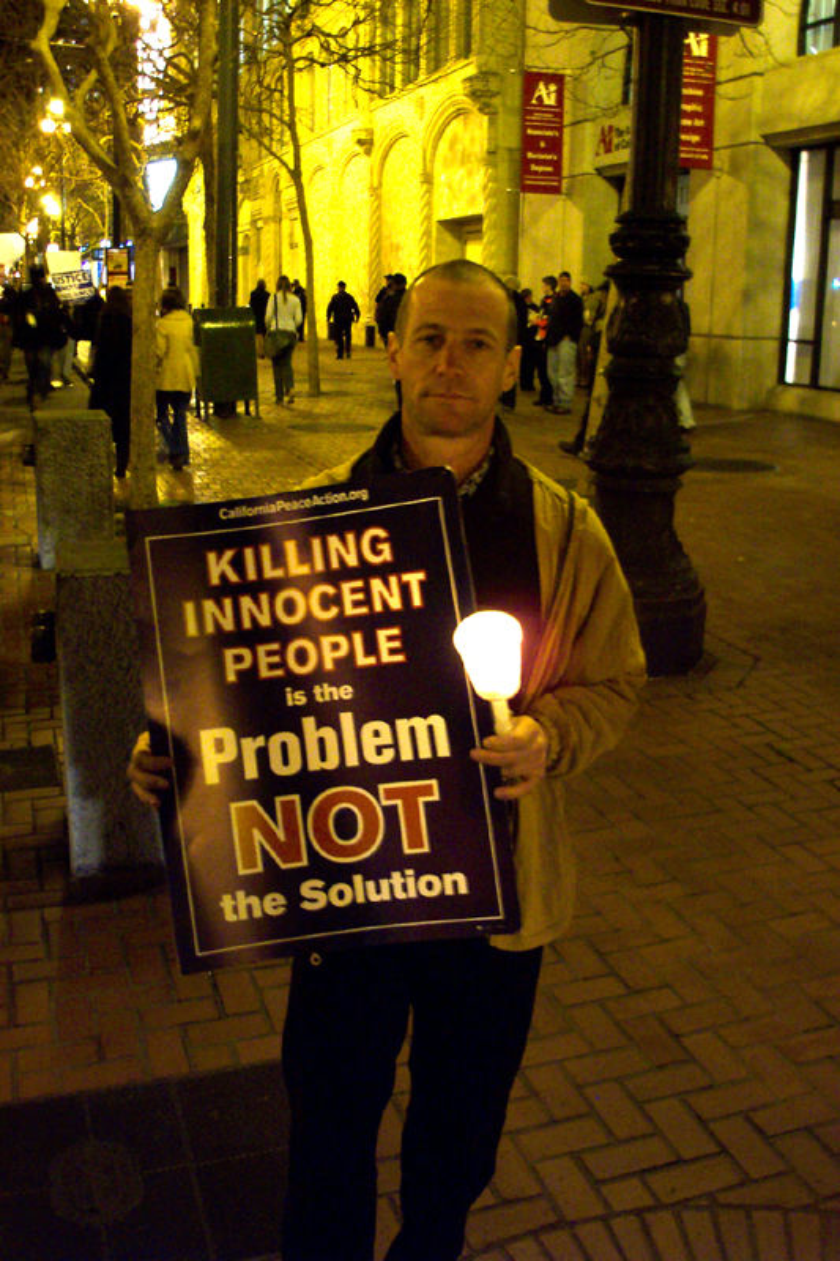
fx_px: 1225
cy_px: 630
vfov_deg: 54.4
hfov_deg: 37.8
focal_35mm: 35
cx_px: 420
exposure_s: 1/8
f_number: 2.8
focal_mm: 7.5
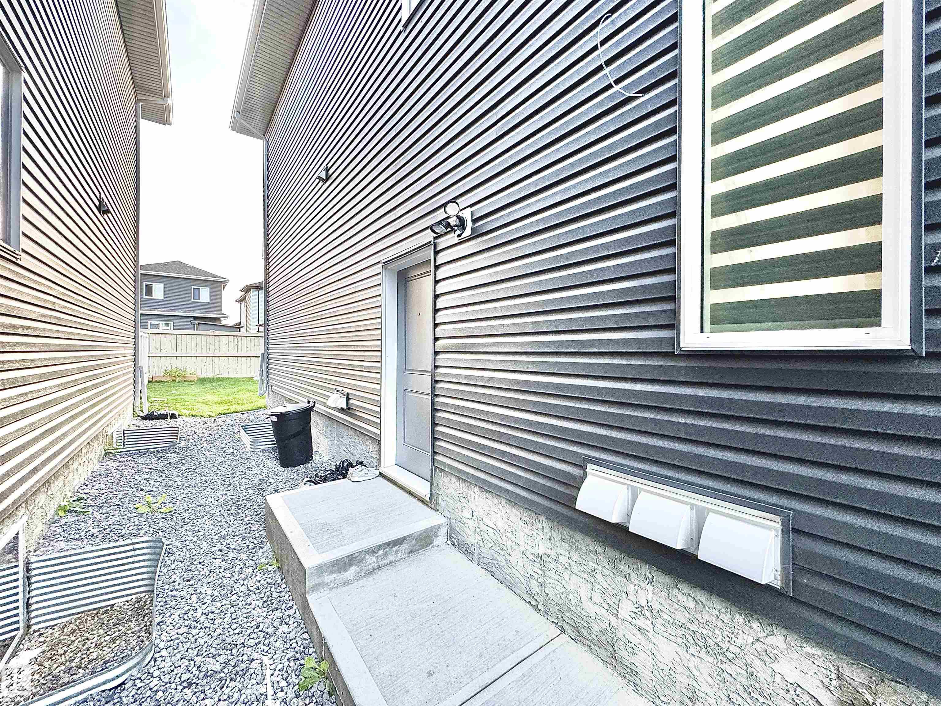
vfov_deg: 85.7
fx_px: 381
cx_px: 470
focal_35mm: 14
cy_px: 353
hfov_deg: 102.1
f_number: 2.2
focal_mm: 2.22
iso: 160
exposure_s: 1/60
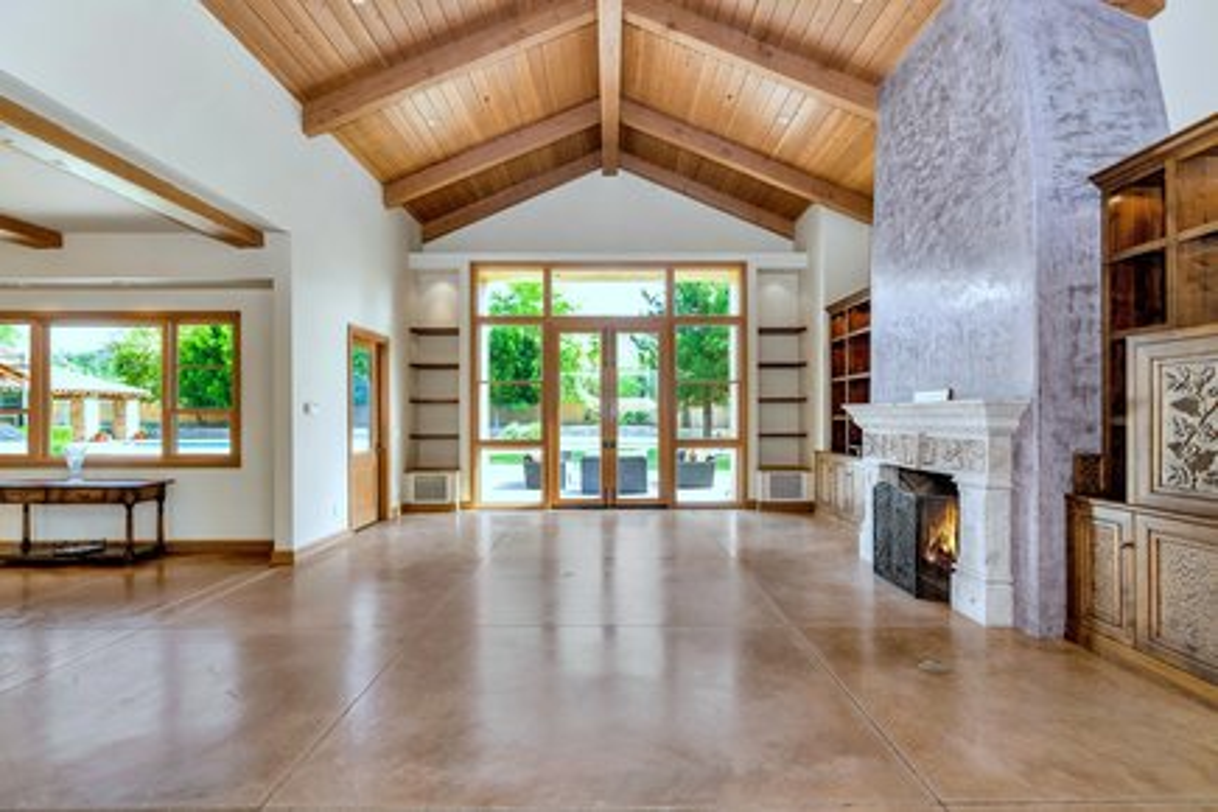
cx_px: 609
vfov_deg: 77.3
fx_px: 507
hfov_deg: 100.4
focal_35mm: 15
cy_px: 406
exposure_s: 1/60
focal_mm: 15
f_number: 6.3
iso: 400
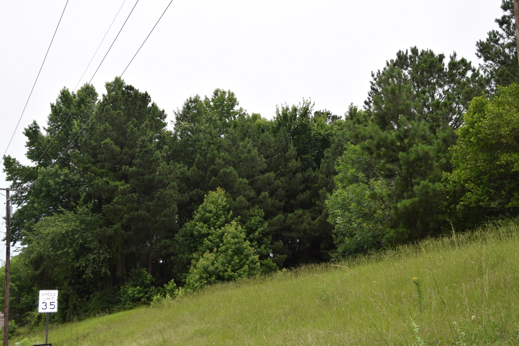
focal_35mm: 39
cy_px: 173
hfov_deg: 49.6
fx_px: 562
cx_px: 260
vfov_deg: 34.2
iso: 100
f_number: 9
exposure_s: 1/200
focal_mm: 26
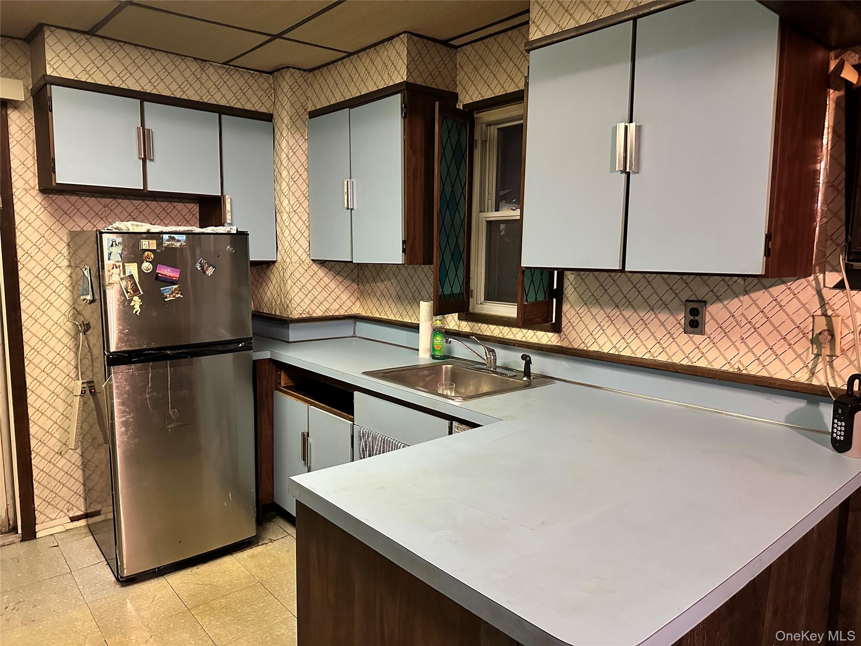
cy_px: 323
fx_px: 597
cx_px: 430
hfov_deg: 71.6
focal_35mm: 24
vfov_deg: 56.8
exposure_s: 1/40
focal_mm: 6.86
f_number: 1.78
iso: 800
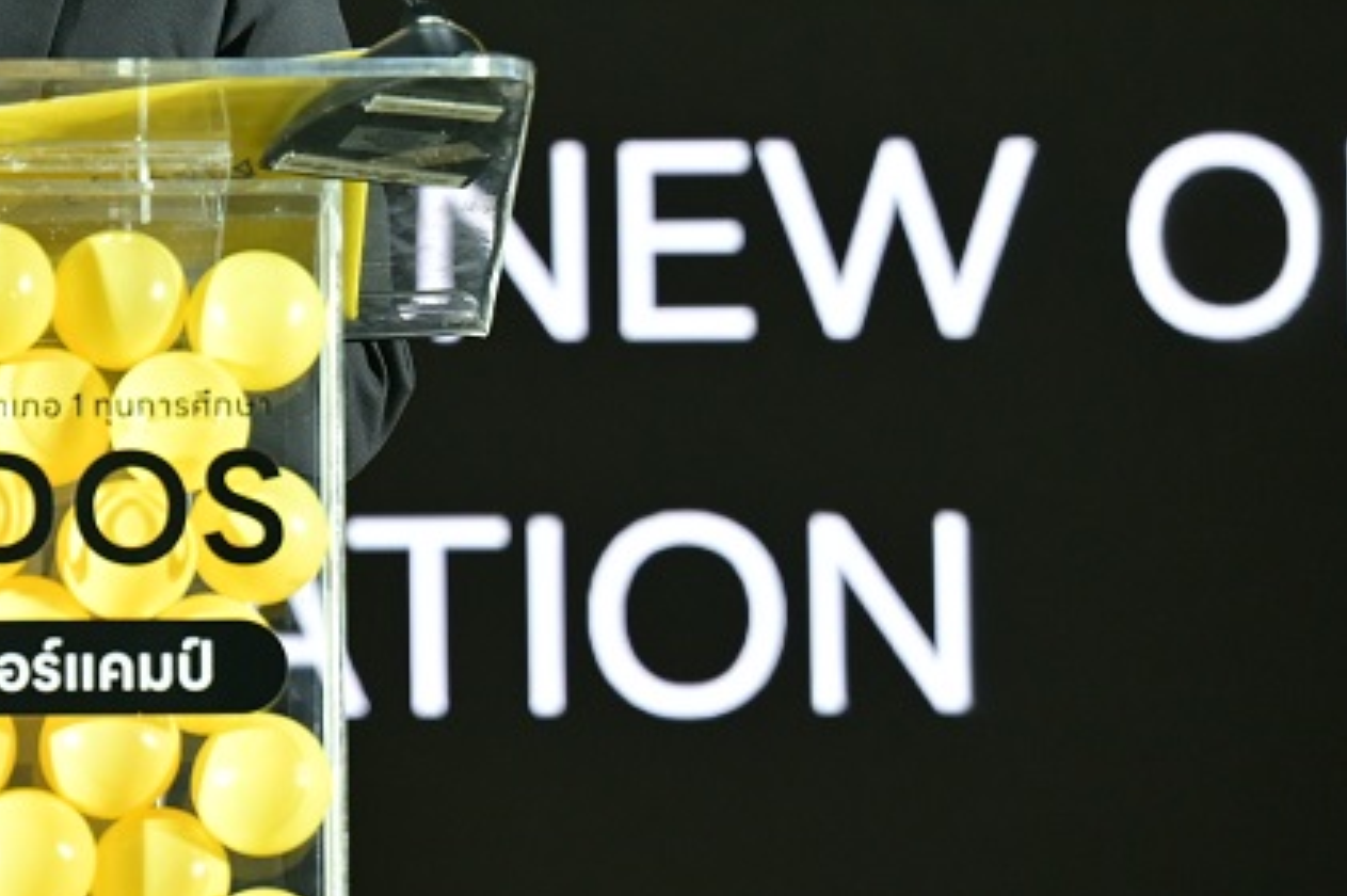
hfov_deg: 4.8
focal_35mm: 426
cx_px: -102
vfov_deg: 3.2
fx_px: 15927
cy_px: 104
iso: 400
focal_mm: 140
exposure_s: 1/250
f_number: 3.2
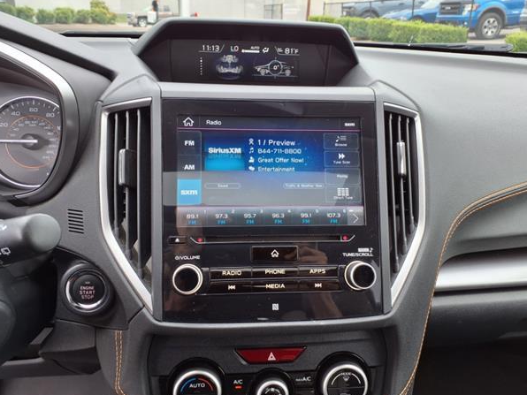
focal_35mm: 29
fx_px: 442
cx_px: 265
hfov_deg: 61.7
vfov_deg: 48.2
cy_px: 196
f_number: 1.9
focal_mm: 3.58
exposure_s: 1/120
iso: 40
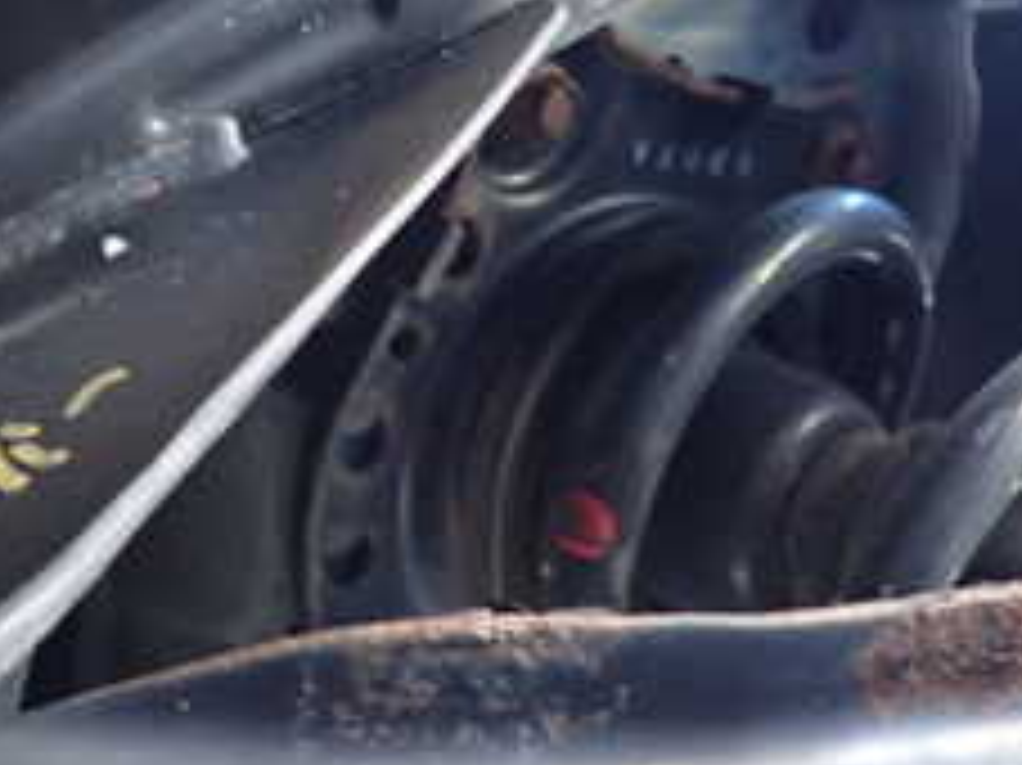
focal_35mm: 66
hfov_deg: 28.3
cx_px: 99
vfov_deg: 21.9
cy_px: 144
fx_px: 1948
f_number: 2
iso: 320
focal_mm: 4.5
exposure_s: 1/30
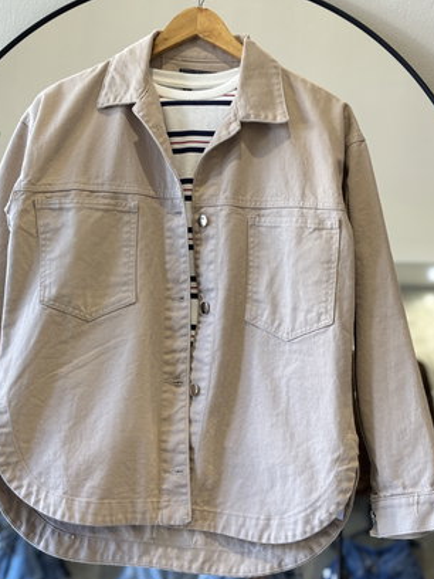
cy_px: 252
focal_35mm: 68
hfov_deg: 21.6
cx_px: 251
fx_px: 1137
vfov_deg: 28.5
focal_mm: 5.96
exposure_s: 1/50
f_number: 1.6
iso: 100
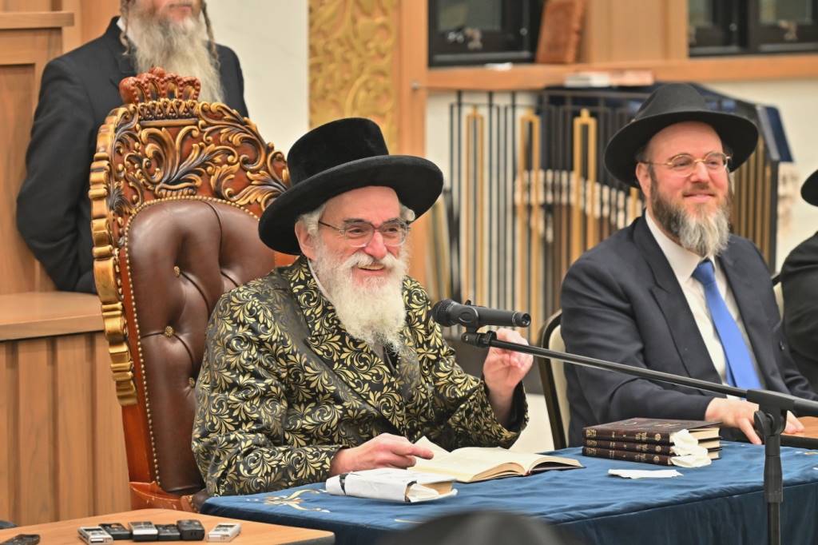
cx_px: 409
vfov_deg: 7.6
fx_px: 4088
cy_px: 272
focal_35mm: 180
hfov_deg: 11.4
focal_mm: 120
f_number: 4
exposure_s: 1/160
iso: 640
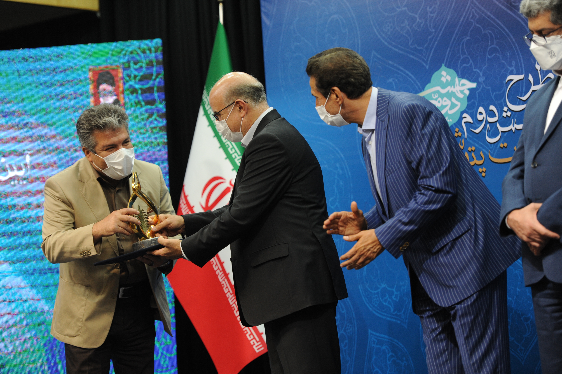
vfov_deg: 9.8
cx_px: 281
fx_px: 2184
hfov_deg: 14.7
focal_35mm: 140
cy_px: 187
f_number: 2.8
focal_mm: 140
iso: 1600
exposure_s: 1/400
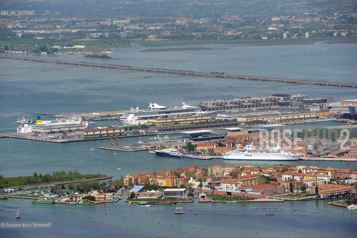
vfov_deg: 6.9
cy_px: 119
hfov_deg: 10.3
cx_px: 178
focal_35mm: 200
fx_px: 1982
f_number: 9
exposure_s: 1/1250
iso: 400
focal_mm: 200
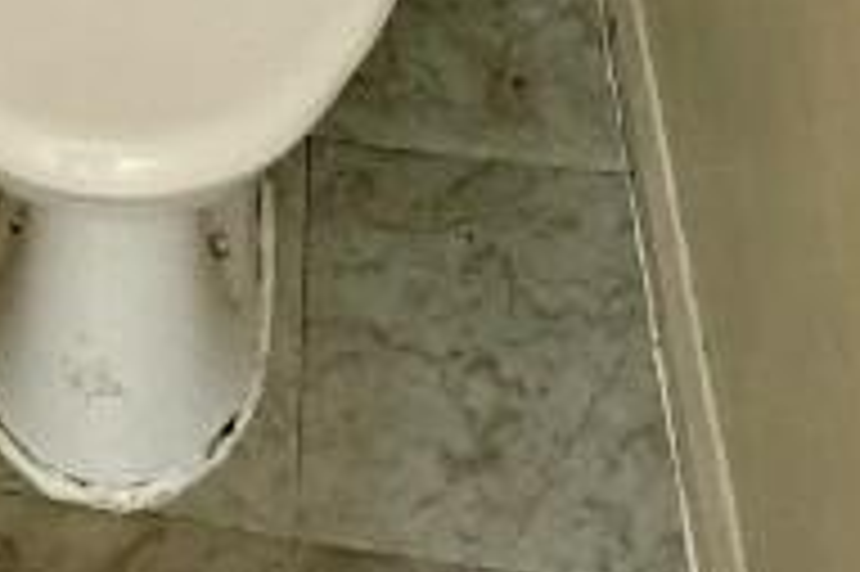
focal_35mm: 78
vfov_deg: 12.9
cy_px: -838
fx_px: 1862
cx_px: 50
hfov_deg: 25.0
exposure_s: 1/99
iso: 200
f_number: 2.2
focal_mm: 2.22
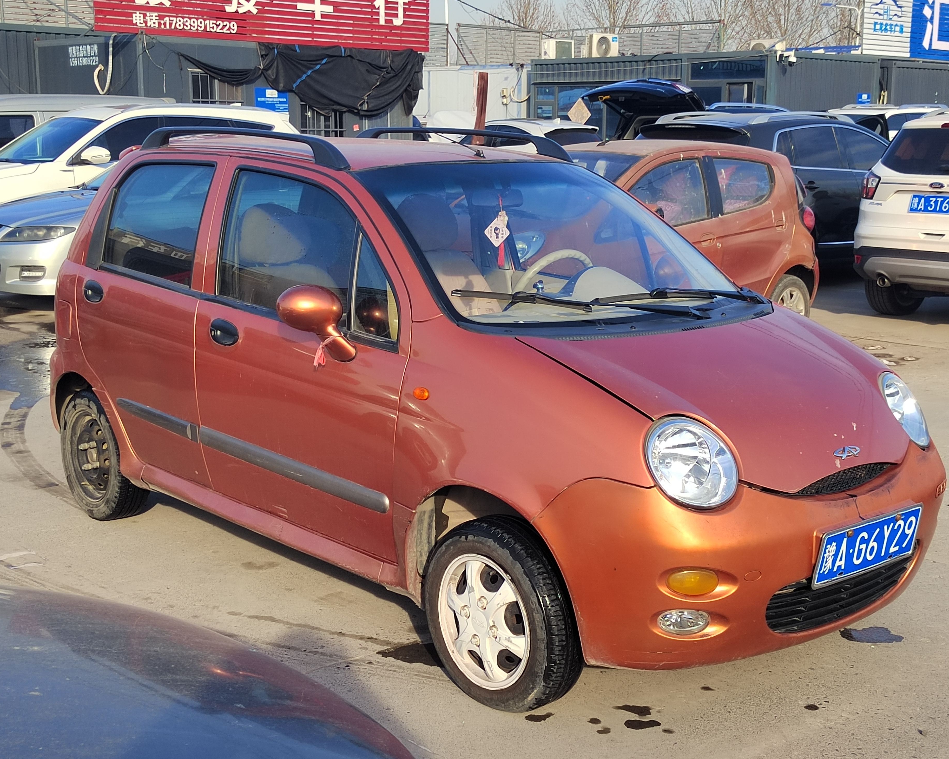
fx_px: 1348
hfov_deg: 38.8
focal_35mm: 48
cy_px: 379
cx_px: 493
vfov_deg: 31.4
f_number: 1.9
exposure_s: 1/1344
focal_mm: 5.52
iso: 334
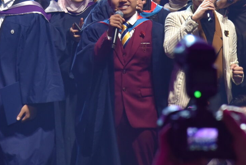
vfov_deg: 3.2
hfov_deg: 4.9
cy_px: -121
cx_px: 83
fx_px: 2892
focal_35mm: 423
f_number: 6.3
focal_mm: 120
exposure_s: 1/160
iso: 2000
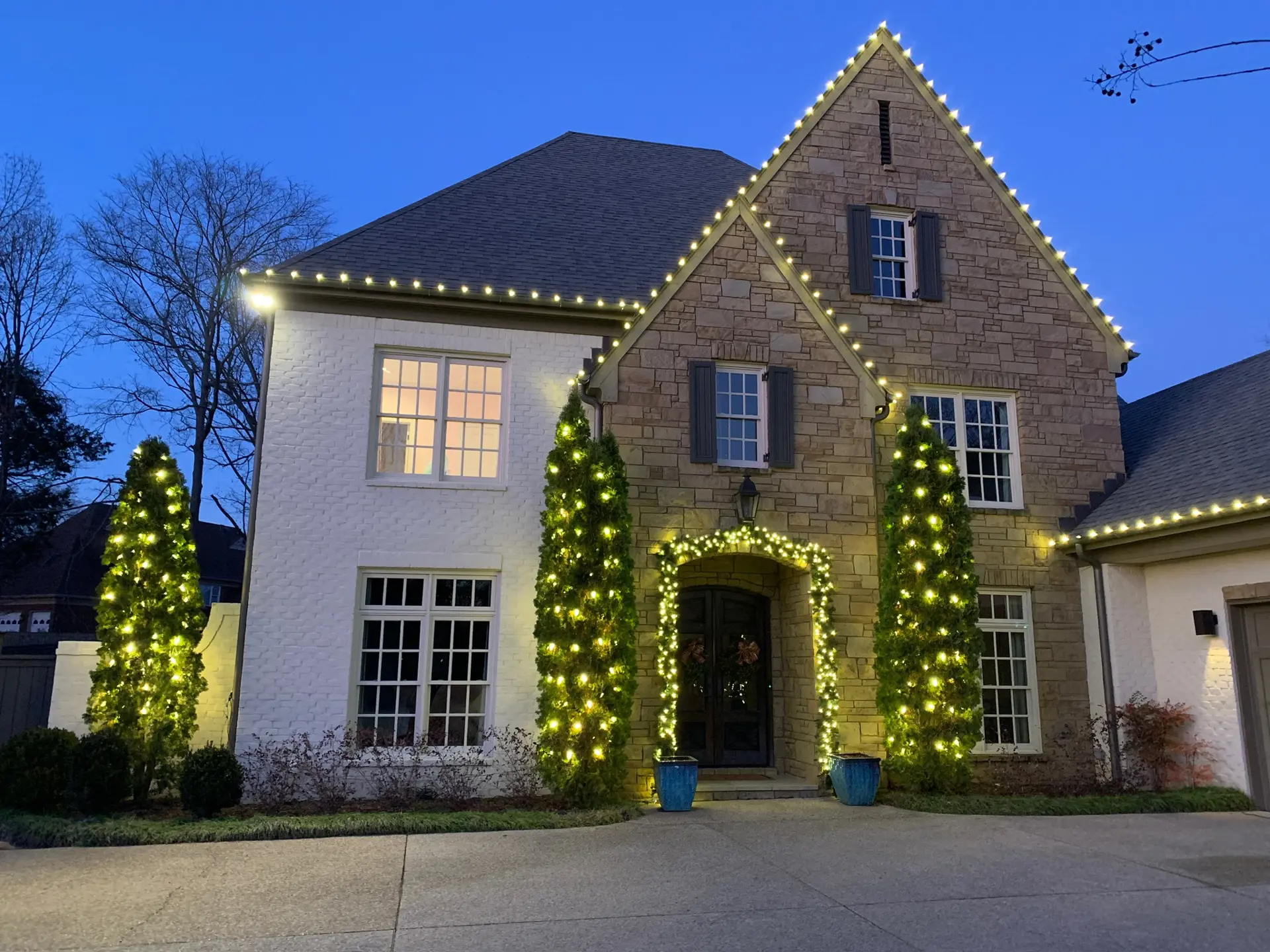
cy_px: 476
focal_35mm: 26
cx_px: 635
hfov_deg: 67.3
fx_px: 954
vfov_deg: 53.1
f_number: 1.8
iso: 500
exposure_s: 1/30
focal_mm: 4.25
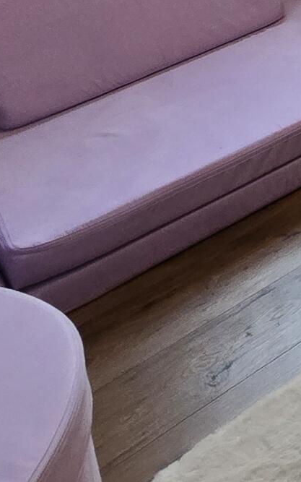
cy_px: -311
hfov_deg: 10.9
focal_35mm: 62
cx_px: 947
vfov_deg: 23.3
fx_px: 814
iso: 125
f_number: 2.2
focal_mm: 2.2
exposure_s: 1/60
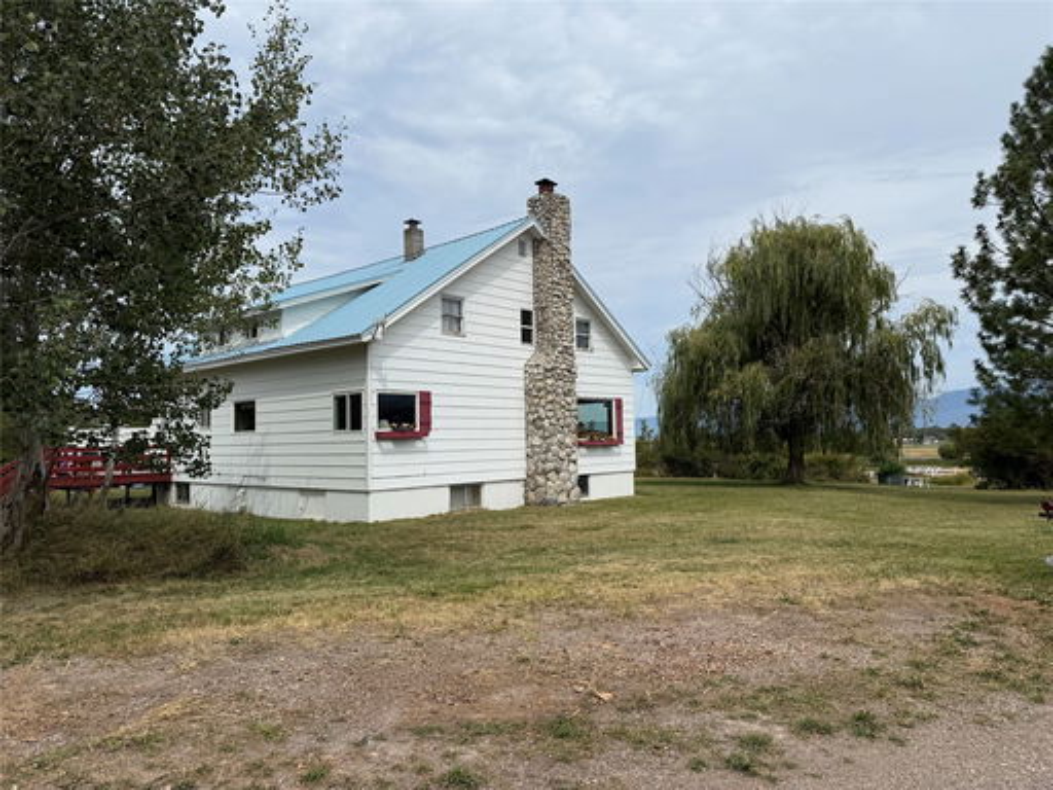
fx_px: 730
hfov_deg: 71.6
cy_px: 395
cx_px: 526
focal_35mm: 24
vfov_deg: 56.8
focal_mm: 6.76
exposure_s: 1/7353
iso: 80
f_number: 1.78
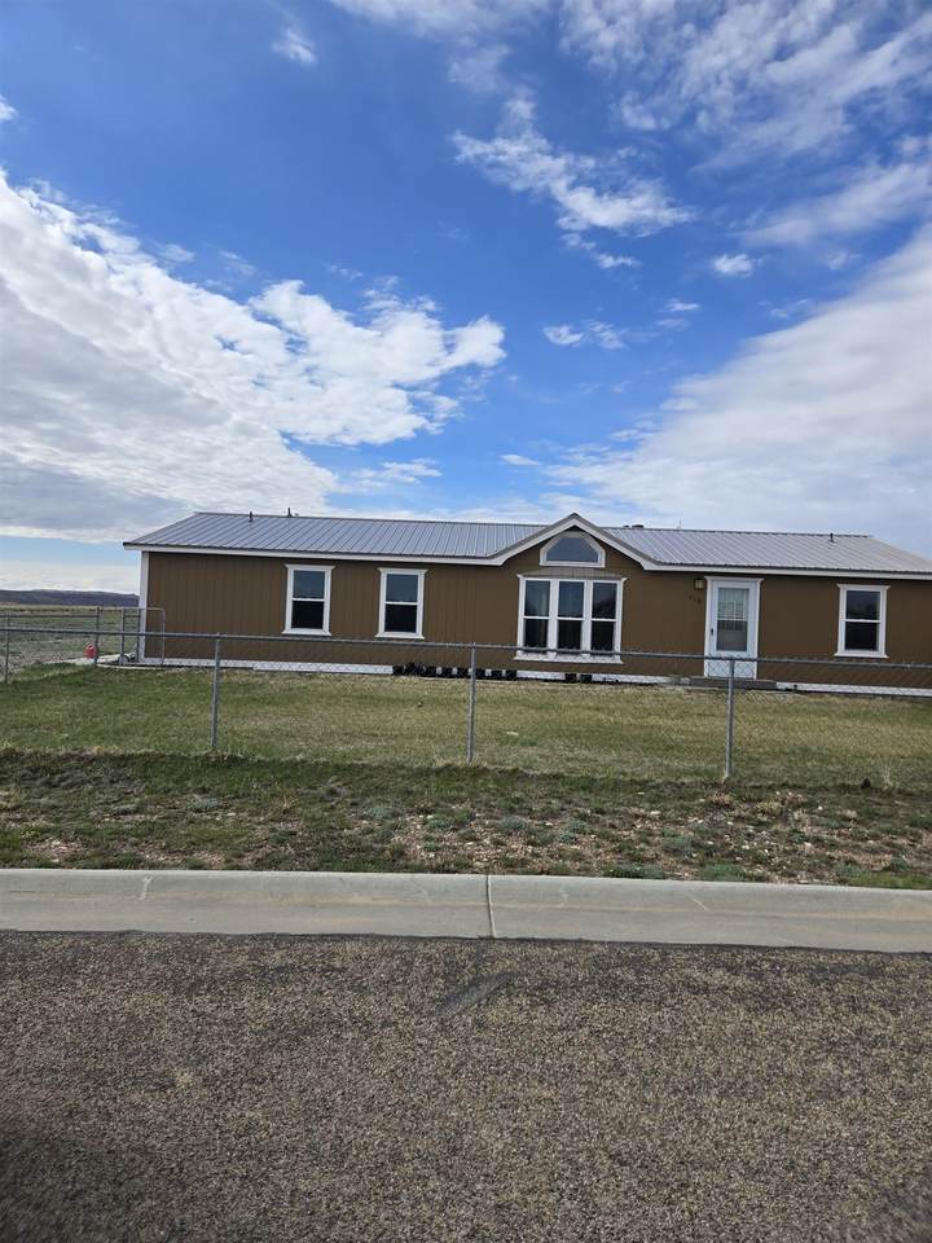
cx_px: 466
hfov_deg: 58.9
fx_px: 826
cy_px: 622
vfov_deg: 73.9
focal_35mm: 23
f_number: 1.8
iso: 32
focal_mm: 5.4
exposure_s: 1/2921
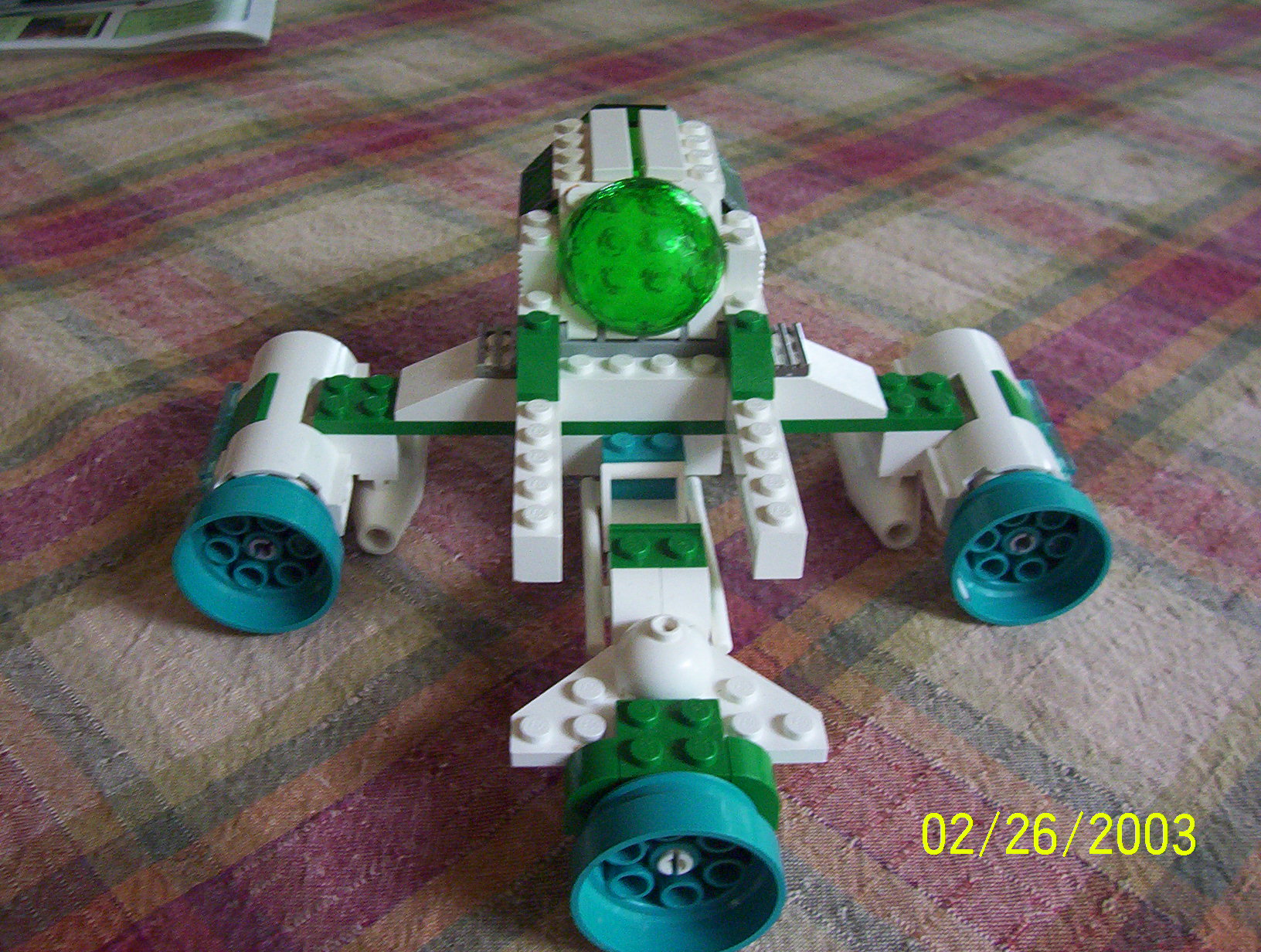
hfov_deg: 43.8
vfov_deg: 33.7
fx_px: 1570
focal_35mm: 43
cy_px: 476
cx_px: 630
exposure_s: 1/39.2
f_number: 2.73
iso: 200
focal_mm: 5.77
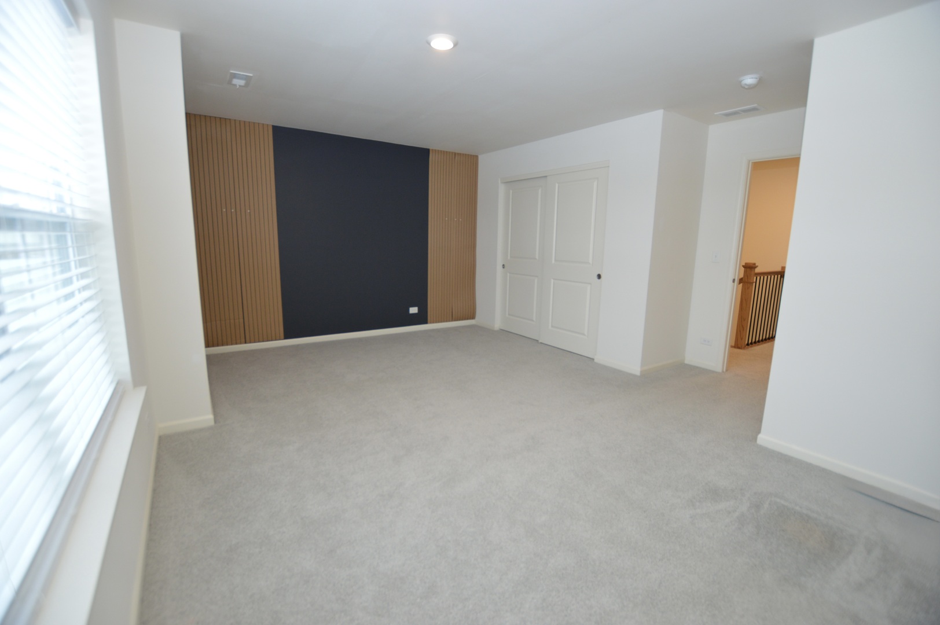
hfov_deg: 100.4
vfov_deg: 77.2
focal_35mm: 15
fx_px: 391
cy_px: 312
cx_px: 470
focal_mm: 10
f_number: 3.5
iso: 400
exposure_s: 1/80
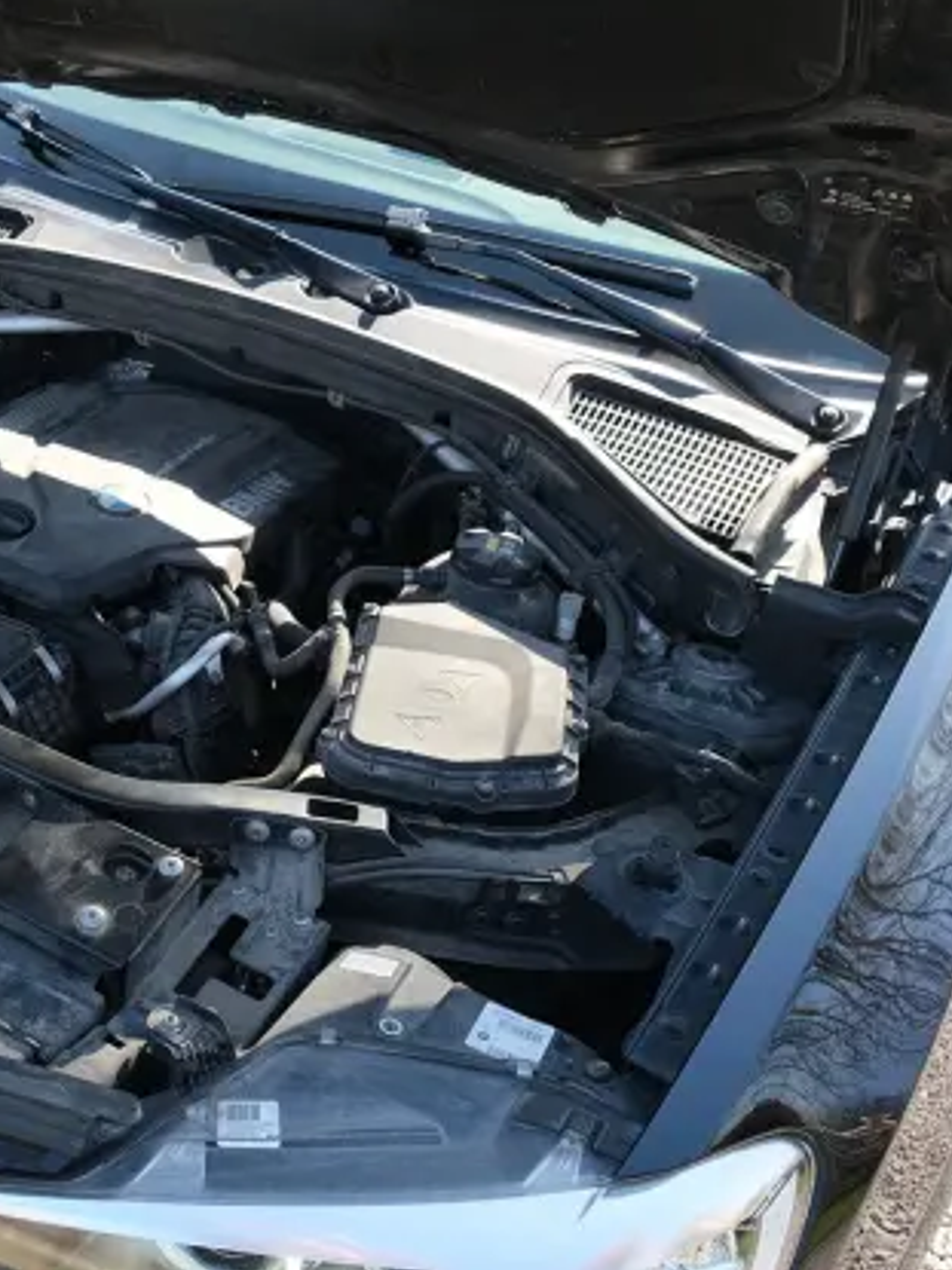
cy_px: 621
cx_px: 107
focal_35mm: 40
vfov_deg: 46.8
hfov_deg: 34.1
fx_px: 1468
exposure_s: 1/170
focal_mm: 18
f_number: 4.5
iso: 320
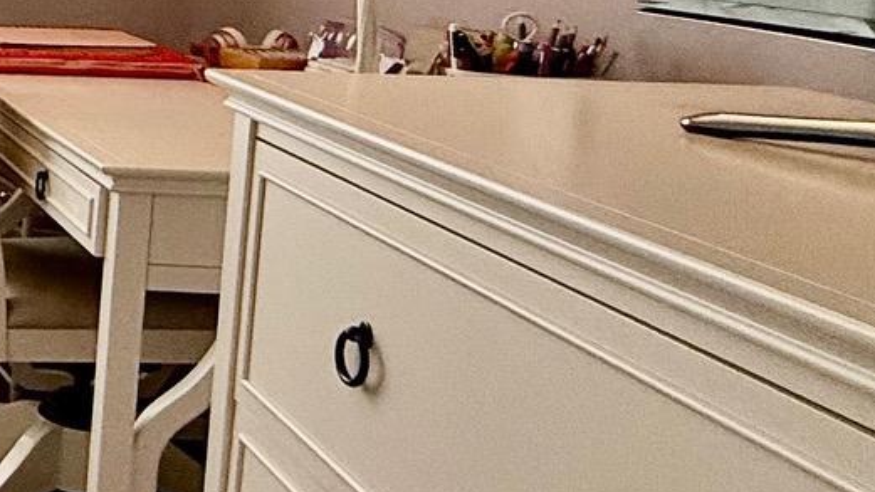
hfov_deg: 23.9
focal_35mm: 60
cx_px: -564
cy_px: 44
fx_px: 1392
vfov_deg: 19.7
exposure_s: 1/120
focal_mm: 2.22
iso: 100
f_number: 2.2
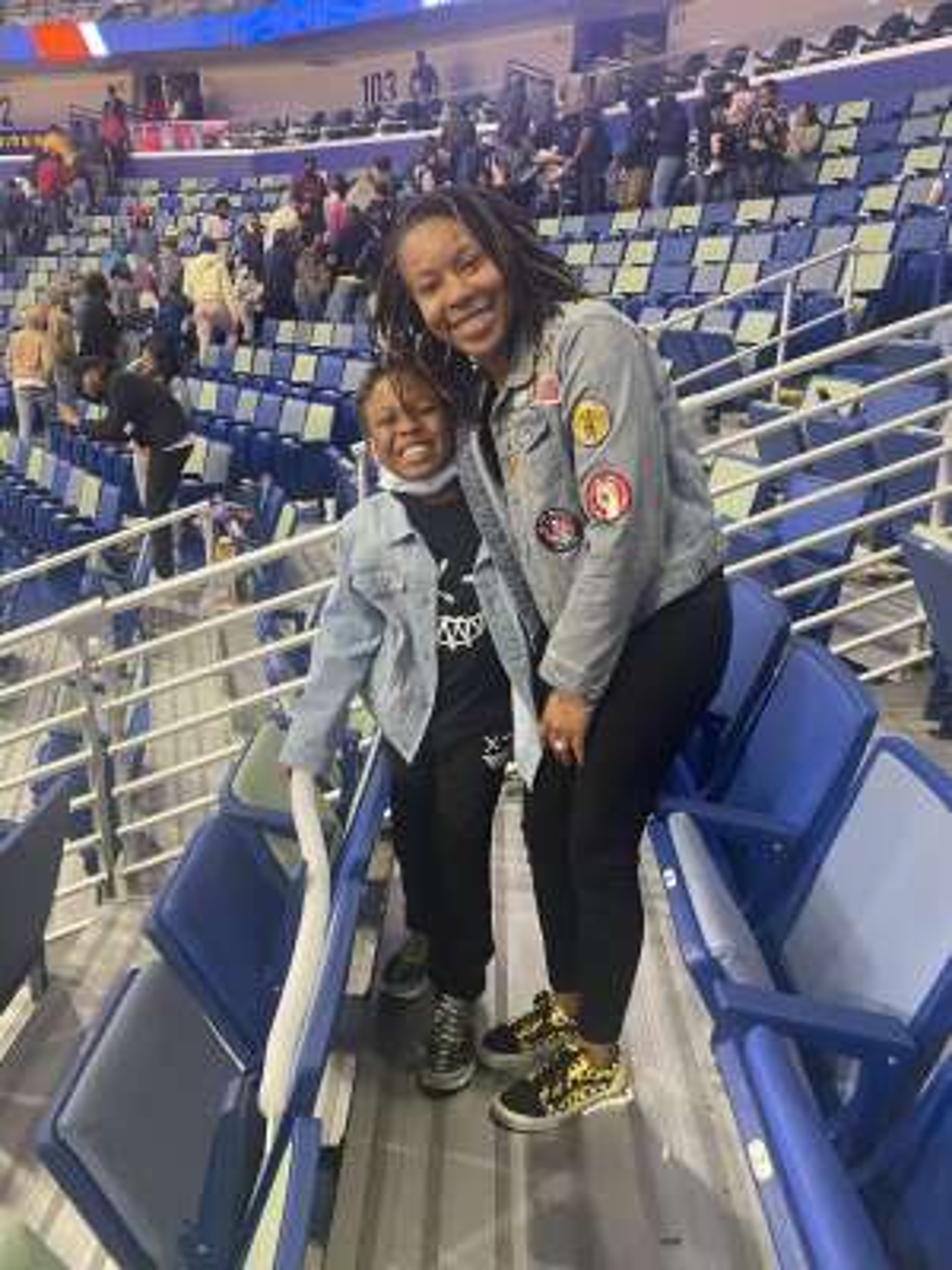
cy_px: 635
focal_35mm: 26
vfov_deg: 67.3
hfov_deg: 53.1
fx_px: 953
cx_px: 476
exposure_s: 1/40
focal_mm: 4.25
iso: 500
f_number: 1.8
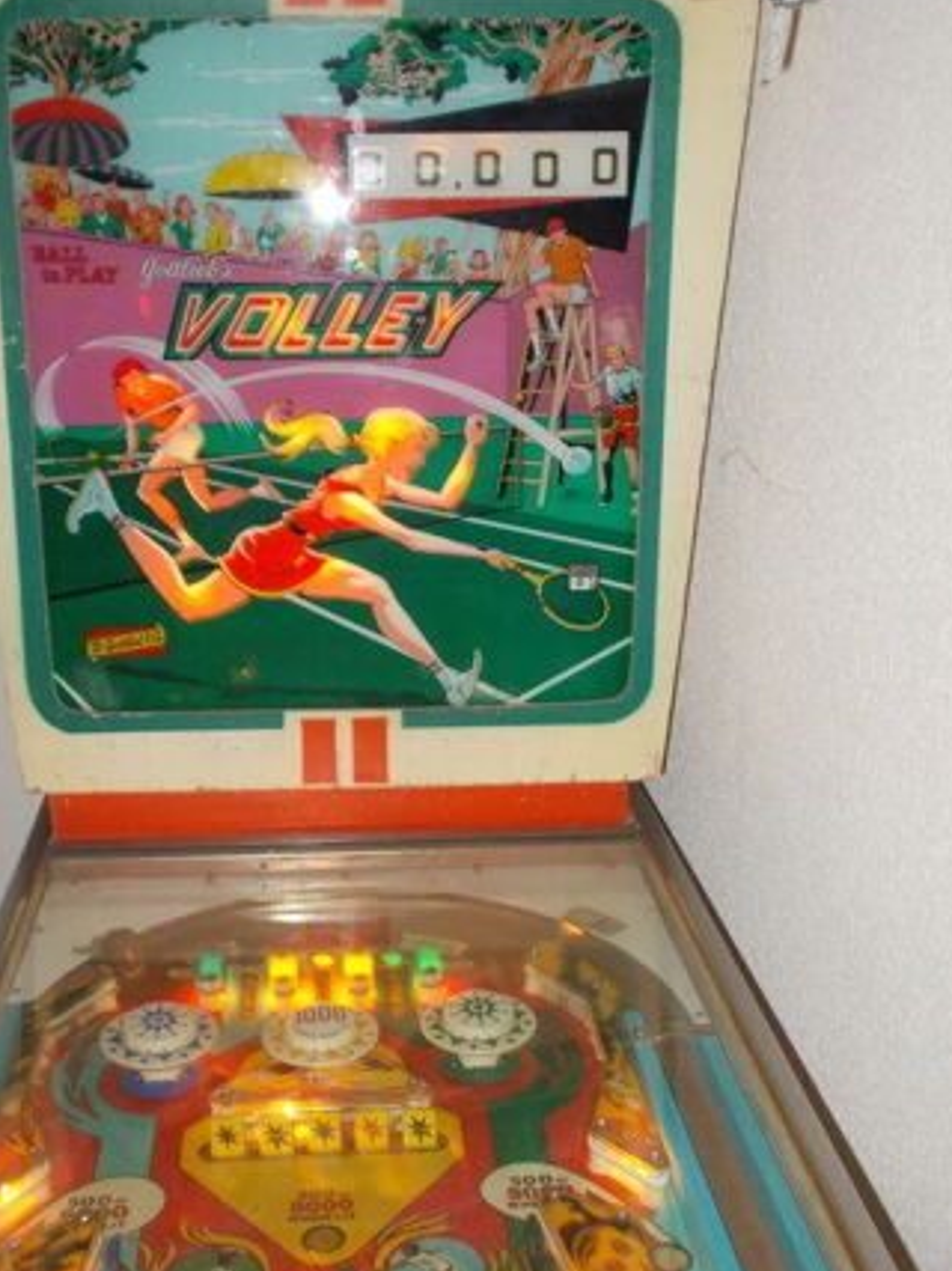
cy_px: 679
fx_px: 1651
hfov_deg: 32.1
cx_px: 425
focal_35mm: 45
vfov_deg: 42.1
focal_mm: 5.3
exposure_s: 1/25
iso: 200
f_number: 3.4
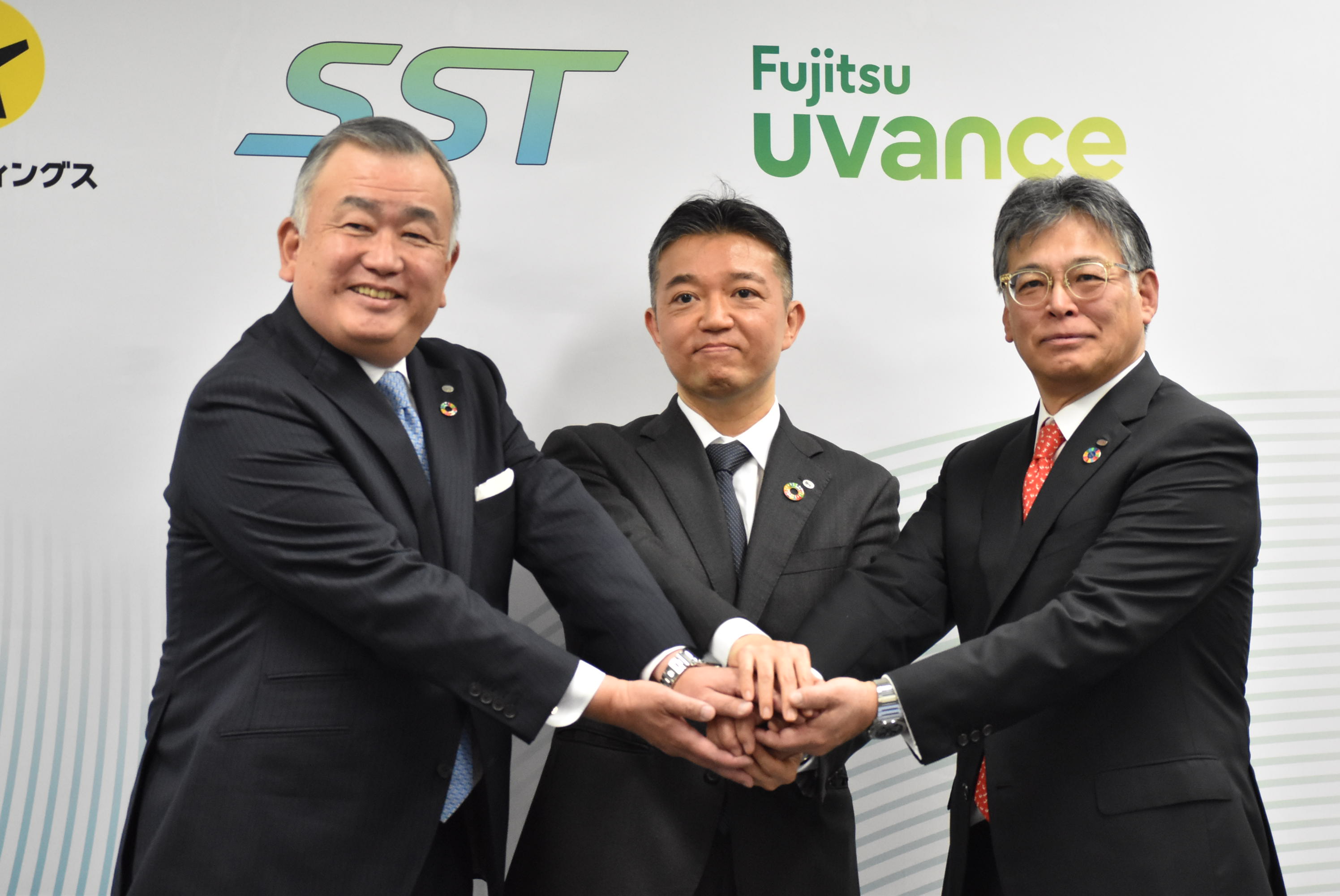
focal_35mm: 153
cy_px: 448
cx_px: 670
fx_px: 5699
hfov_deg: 13.4
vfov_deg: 9.0
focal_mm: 102
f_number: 4.8
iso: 2500
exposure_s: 1/125
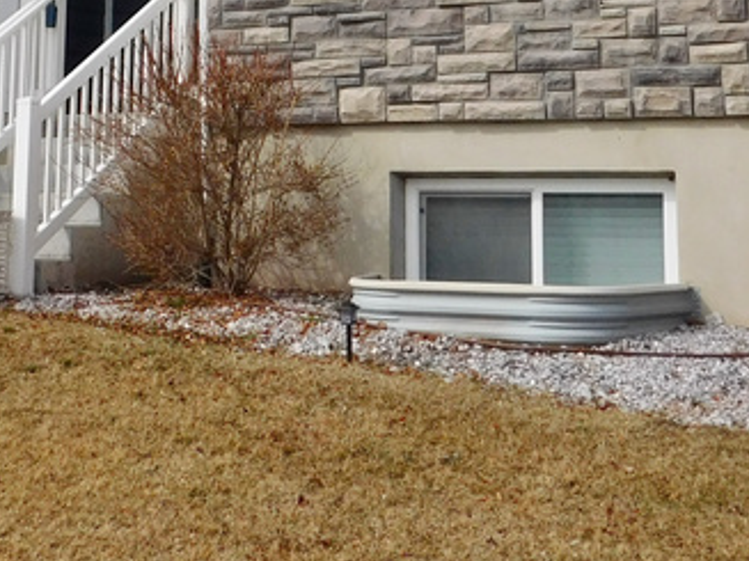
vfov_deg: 19.5
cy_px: -73
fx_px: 1557
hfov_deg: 27.0
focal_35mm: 72
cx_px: 279
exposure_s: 1/500
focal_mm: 4
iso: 125
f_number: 6
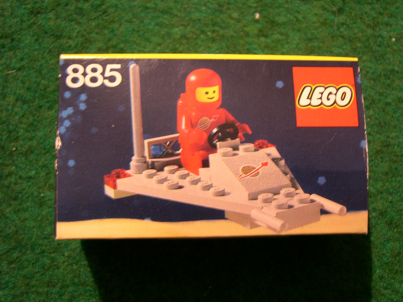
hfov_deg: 44.8
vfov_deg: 34.3
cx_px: 202
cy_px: 151
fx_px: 489
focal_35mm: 42
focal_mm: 9
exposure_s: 1/4.7
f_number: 2.9
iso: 178
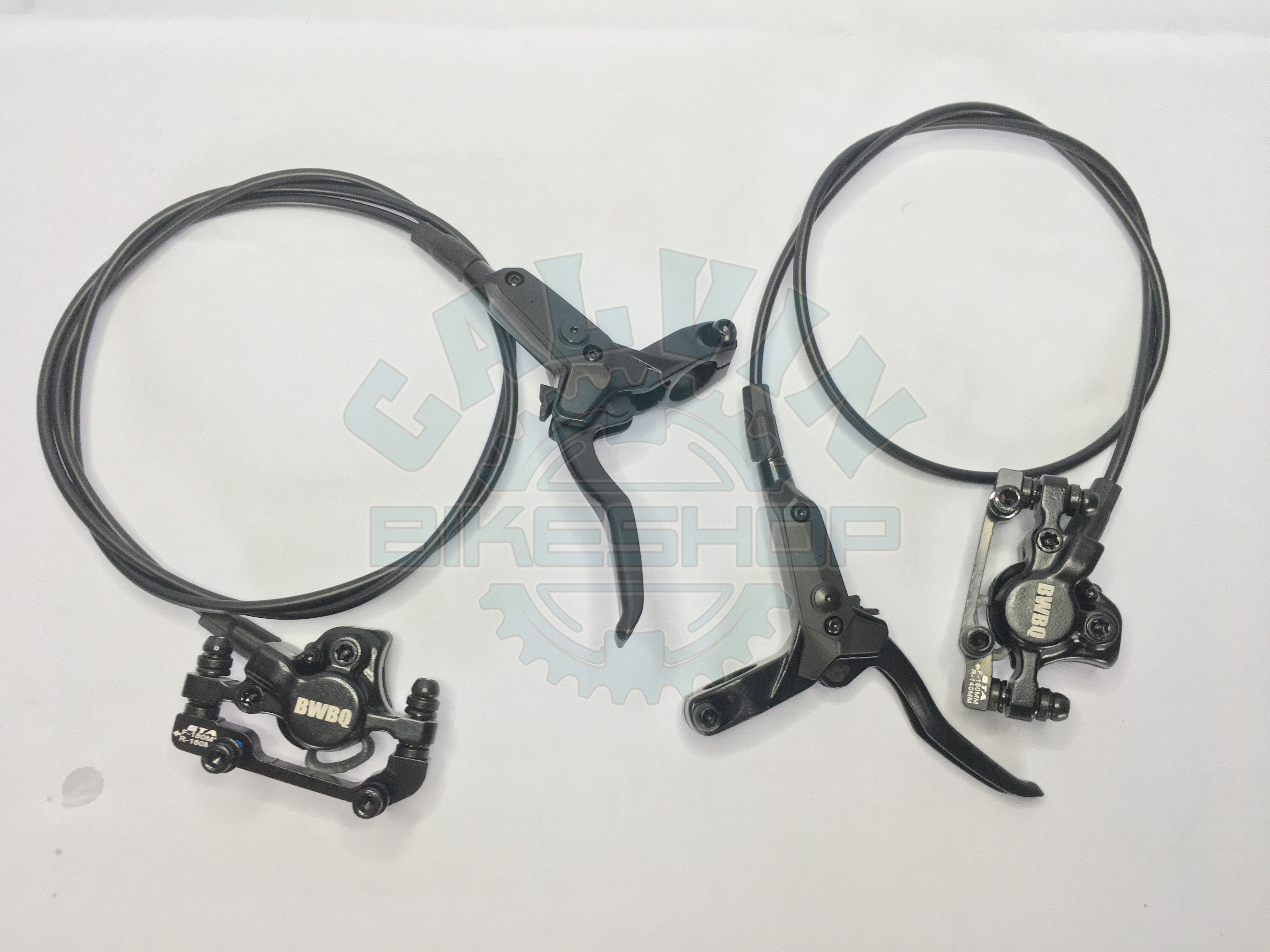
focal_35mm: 29
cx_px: 635
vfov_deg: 48.2
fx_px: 1064
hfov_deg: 61.7
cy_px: 476
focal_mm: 4.15
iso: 80
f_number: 2.2
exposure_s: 1/30
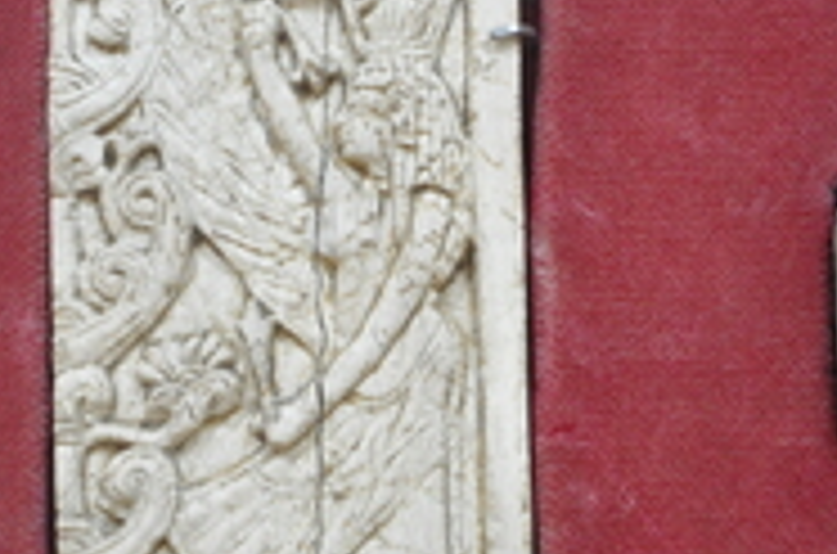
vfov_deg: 19.1
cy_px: 338
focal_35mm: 71
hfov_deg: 28.5
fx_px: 1647
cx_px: 360
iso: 1600
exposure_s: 1/15
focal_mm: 20
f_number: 5.6
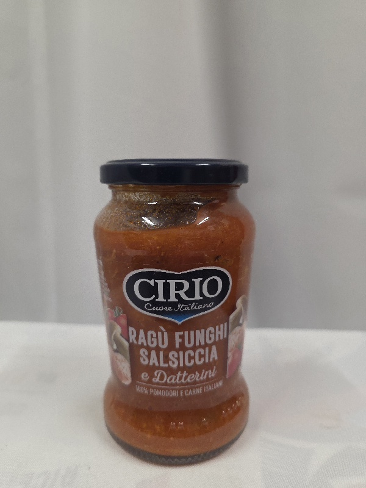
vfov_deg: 73.9
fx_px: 324
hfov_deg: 58.9
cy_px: 244
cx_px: 183
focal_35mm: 23
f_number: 1.7
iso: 400
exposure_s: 1/101
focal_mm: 6.3
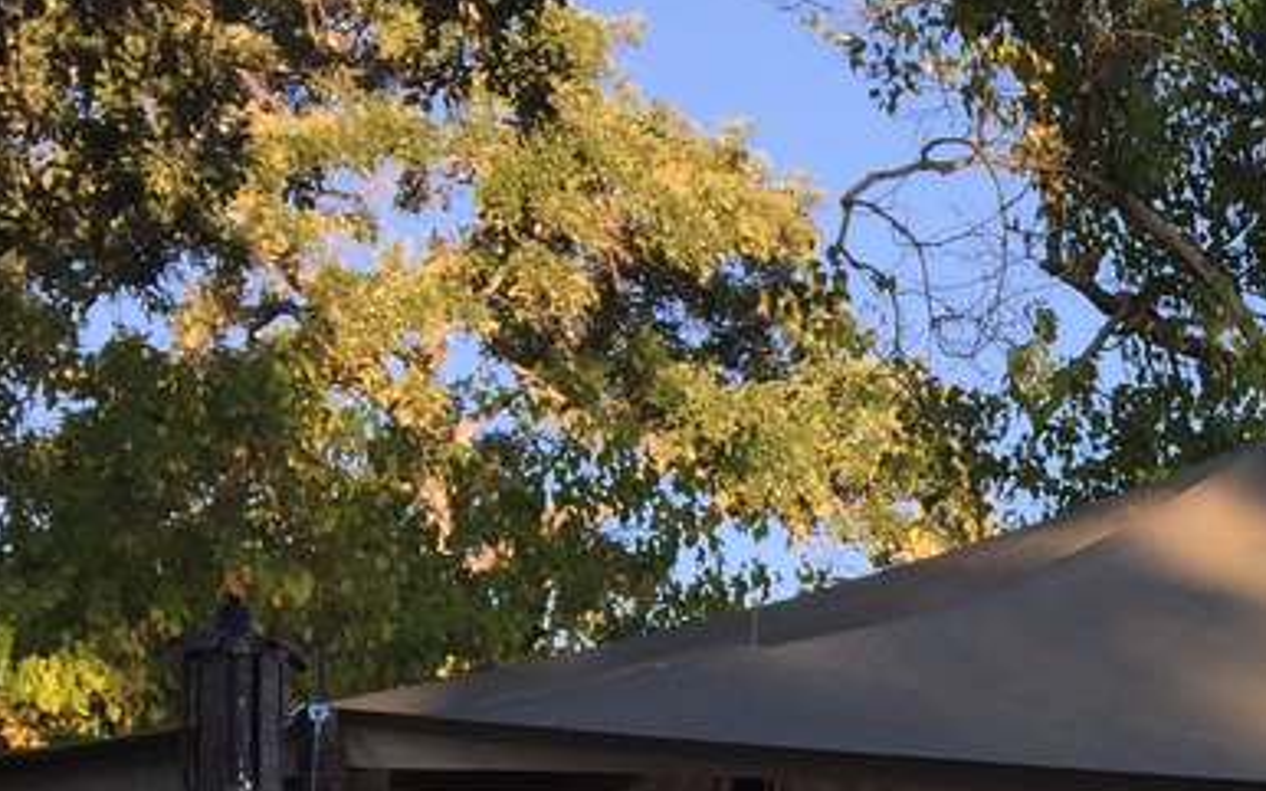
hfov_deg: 18.6
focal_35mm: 102
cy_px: 1241
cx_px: 1758
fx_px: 3518
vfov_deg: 12.1
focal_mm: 4.15
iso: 32
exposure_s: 1/706
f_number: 2.2
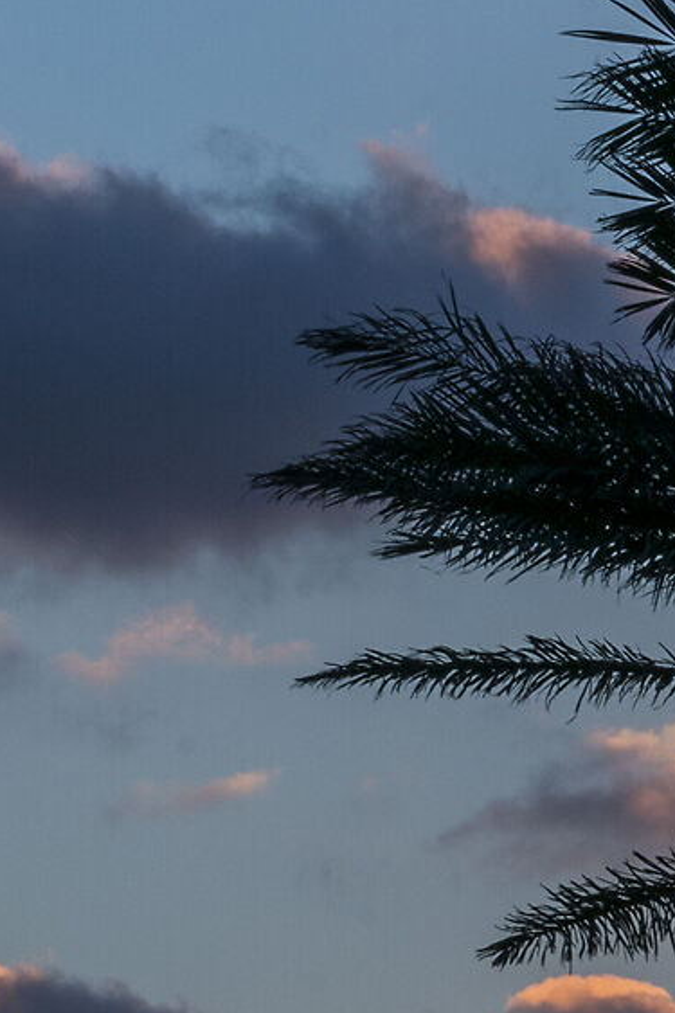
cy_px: 1535
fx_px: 22681
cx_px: 310
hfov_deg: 1.7
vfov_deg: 2.6
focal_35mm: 806
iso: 250
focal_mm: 189
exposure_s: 1/80
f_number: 22
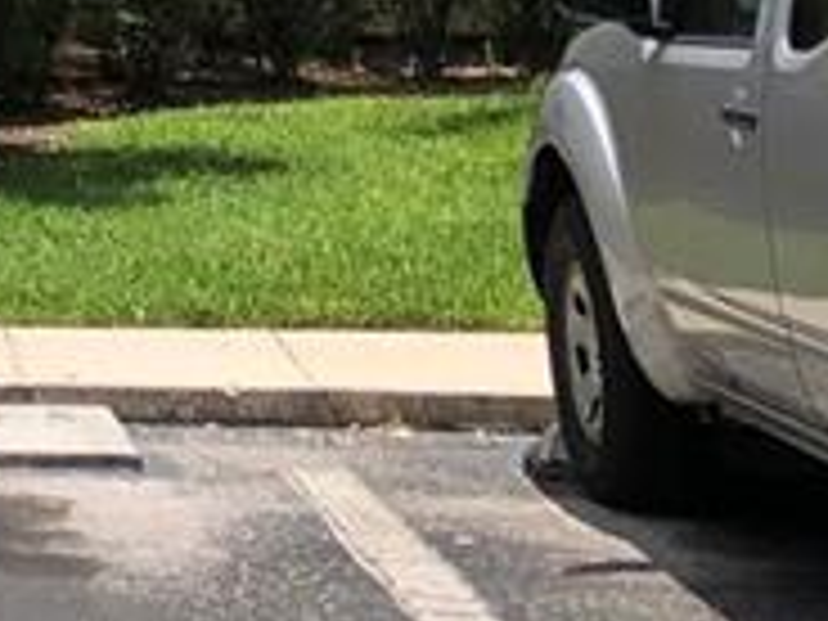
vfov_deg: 8.7
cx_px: -1076
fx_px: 3731
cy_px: -837
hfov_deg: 10.9
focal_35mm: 156
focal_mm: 3.99
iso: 20
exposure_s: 1/2433
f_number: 1.8
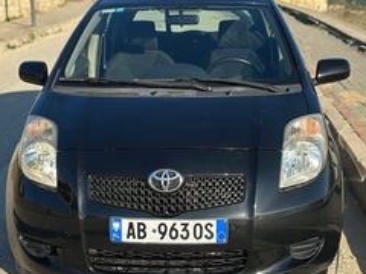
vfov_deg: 20.4
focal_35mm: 72
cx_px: 171
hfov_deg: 27.0
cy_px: 120
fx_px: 761
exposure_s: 1/2976
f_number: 1.78
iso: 100
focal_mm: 6.86
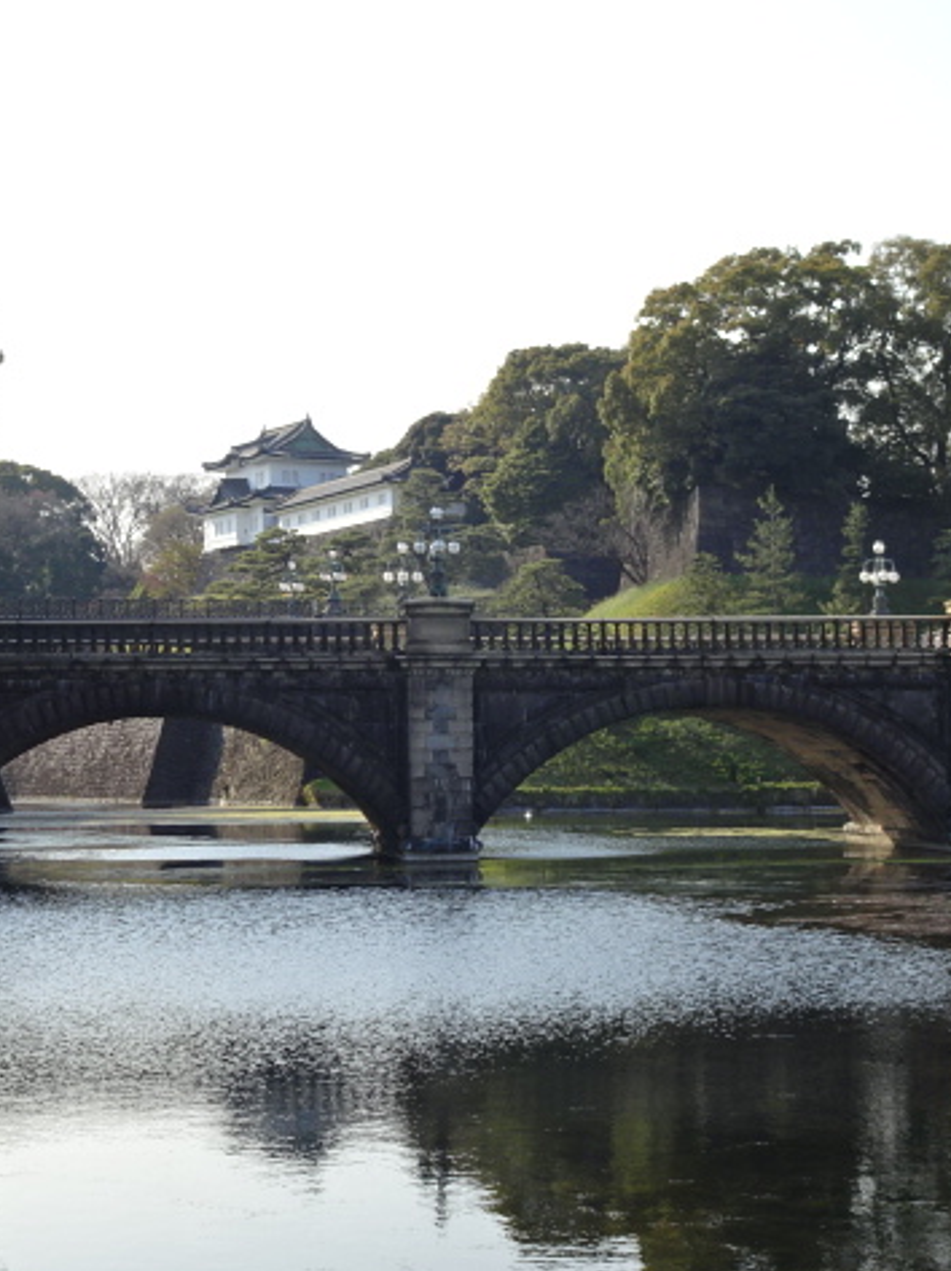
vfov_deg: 29.8
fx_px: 2384
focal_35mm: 65
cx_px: 497
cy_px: 640
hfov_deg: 22.6
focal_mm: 8.18
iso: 80
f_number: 4.5
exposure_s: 1/320
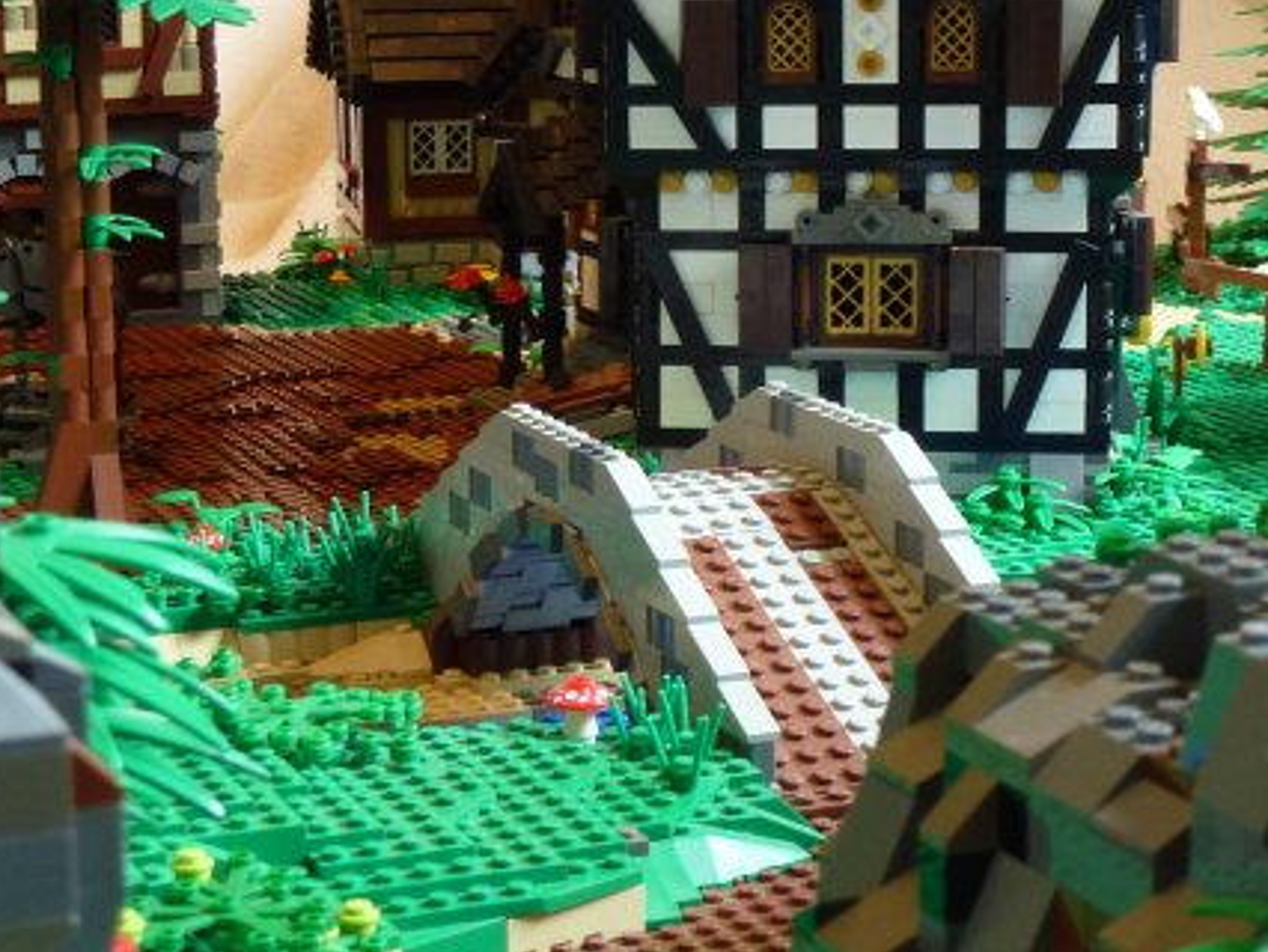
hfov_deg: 21.3
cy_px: 369
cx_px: 554
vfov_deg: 16.1
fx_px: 3372
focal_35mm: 92
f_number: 4.1
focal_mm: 8.7
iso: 200
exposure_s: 1/8
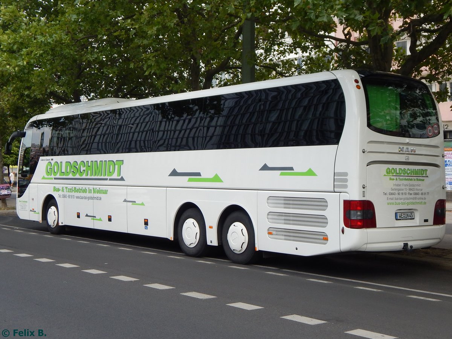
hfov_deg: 43.9
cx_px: 226
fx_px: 561
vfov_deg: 33.6
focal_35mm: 43
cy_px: 170
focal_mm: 7.7
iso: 125
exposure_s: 1/400
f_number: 3.6
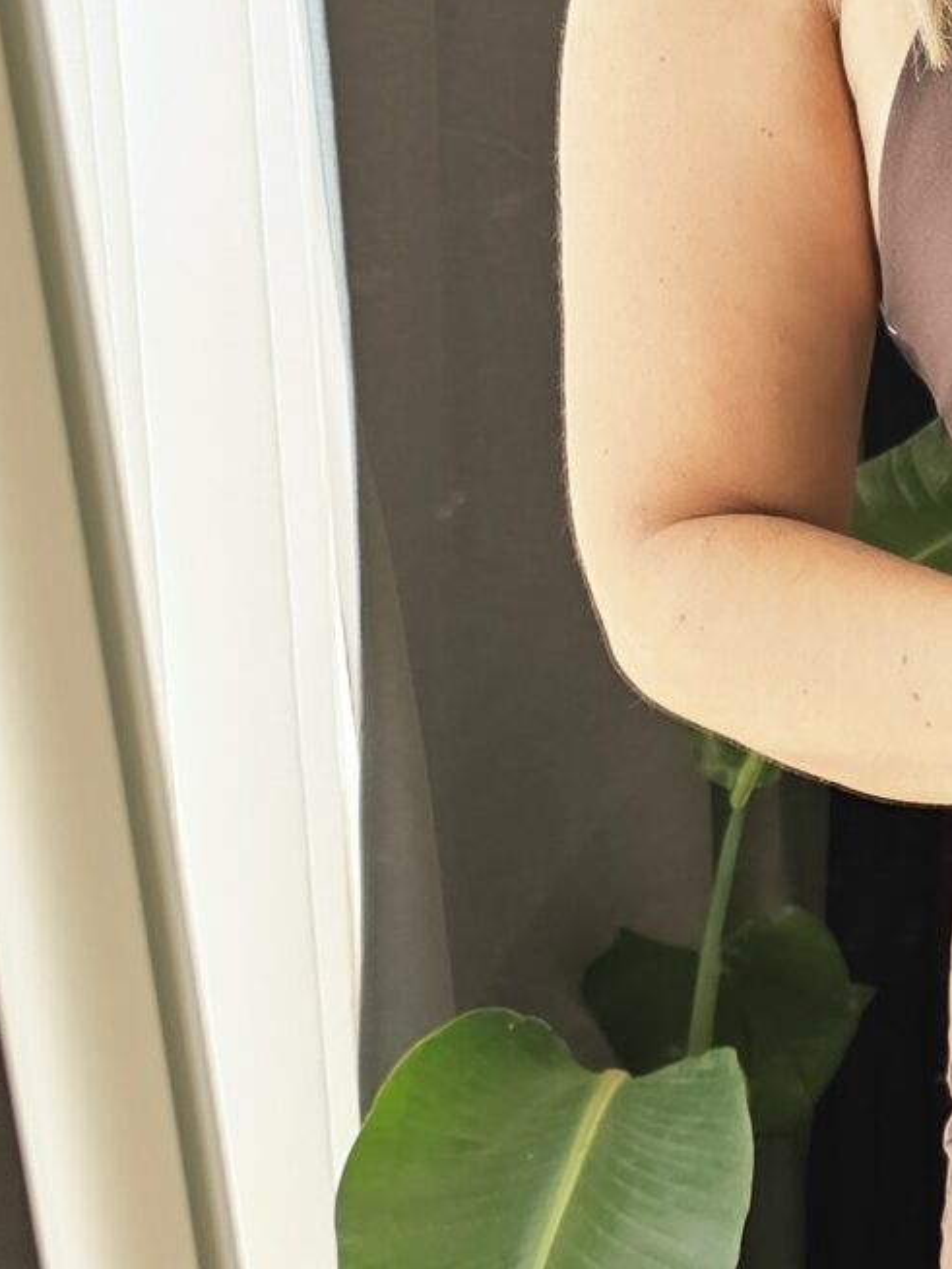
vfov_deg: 21.8
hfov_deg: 15.5
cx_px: 1293
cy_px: 602
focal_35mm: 90
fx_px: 3298
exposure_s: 1/100
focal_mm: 6.3
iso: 125
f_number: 1.7
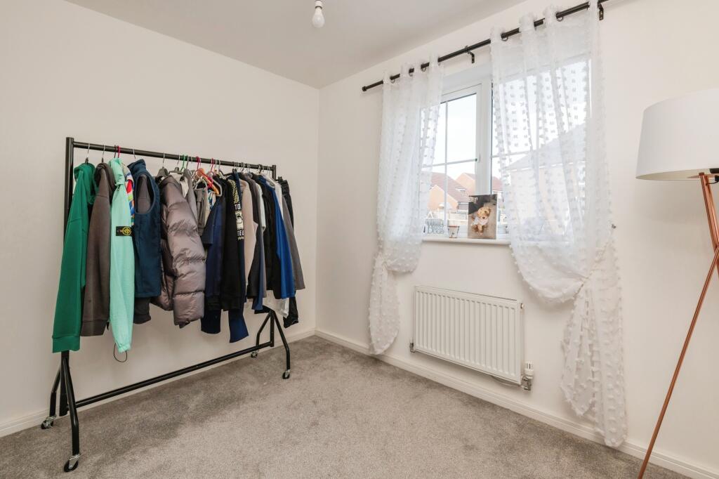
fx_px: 319
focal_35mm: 16
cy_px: 240
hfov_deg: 96.8
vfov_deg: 73.7
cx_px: 360
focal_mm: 16
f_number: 8
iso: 320
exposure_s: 1/60
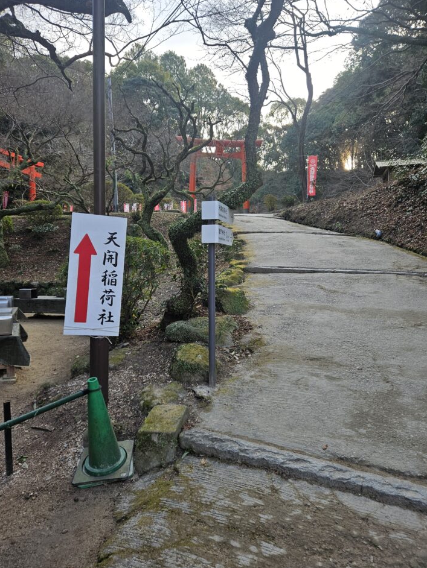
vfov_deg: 69.3
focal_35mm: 25
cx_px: 200
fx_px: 411
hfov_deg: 54.9
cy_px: 268
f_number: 1.8
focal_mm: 5.4
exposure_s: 1/228
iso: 40
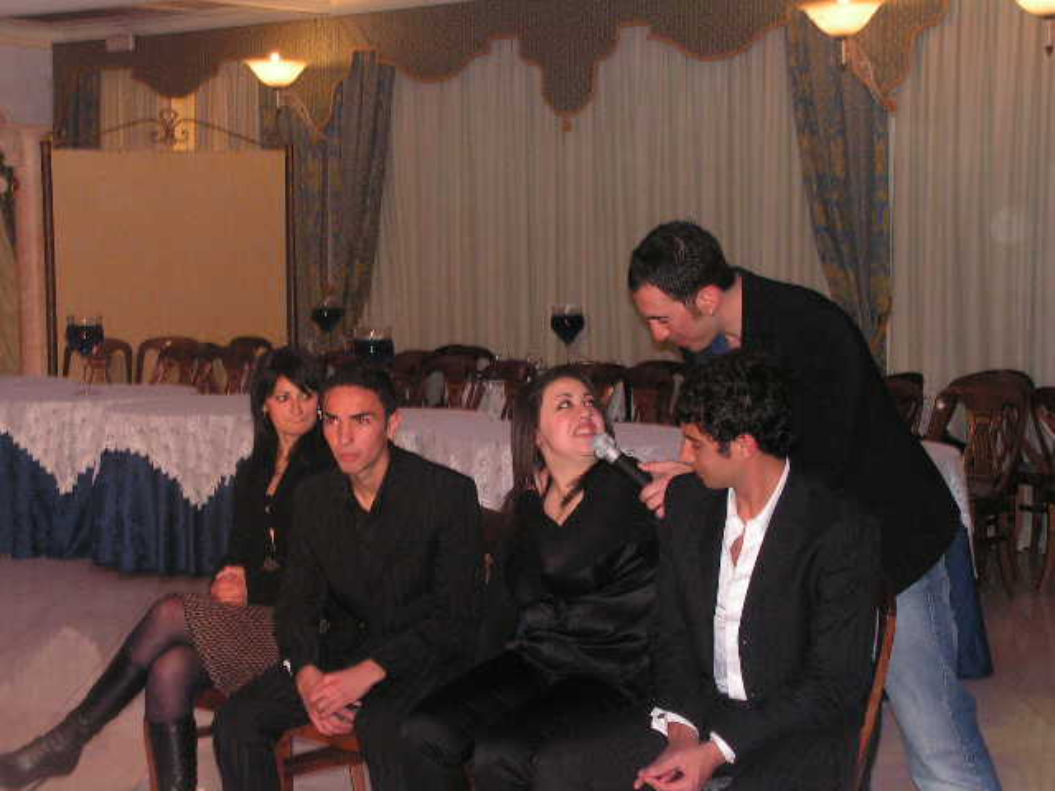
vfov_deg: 23.3
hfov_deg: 30.7
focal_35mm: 63
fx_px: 1920
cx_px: 528
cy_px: 396
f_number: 3.3
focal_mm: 10.6
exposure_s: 1/80
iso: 200
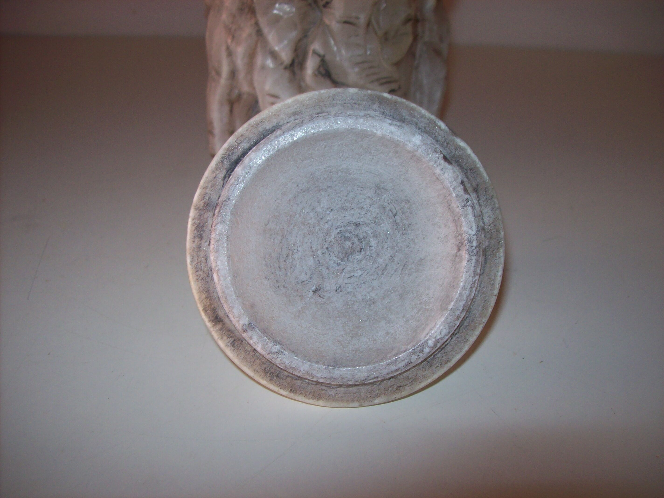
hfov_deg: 51.4
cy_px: 249
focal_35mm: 36
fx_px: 690
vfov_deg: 39.6
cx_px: 332
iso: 80
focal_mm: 6
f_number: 2.7
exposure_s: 1/64
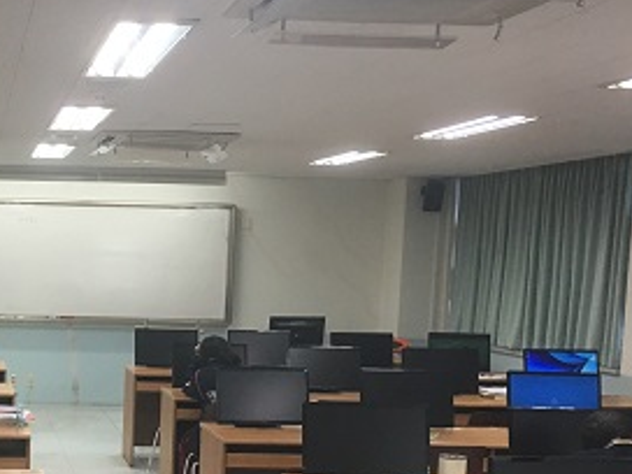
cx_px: 12
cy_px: 374
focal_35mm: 64
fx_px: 1168
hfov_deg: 28.5
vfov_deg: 22.6
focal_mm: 4.15
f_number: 2.2
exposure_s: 1/30
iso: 40
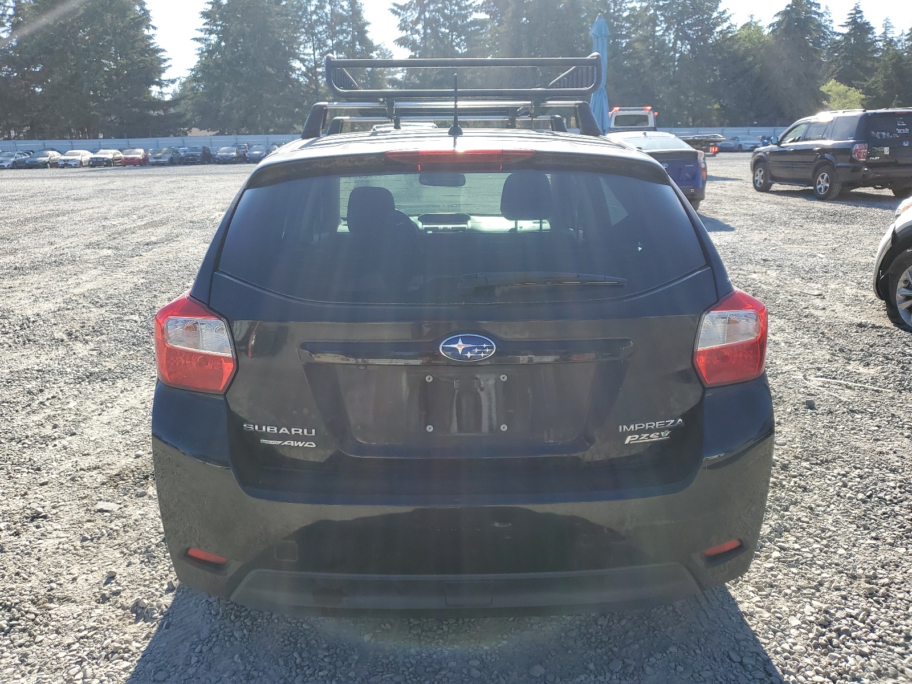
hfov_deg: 67.3
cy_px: 342
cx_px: 456
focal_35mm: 26
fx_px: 685
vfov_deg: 53.1
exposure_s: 1/1429
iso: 50
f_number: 1.5
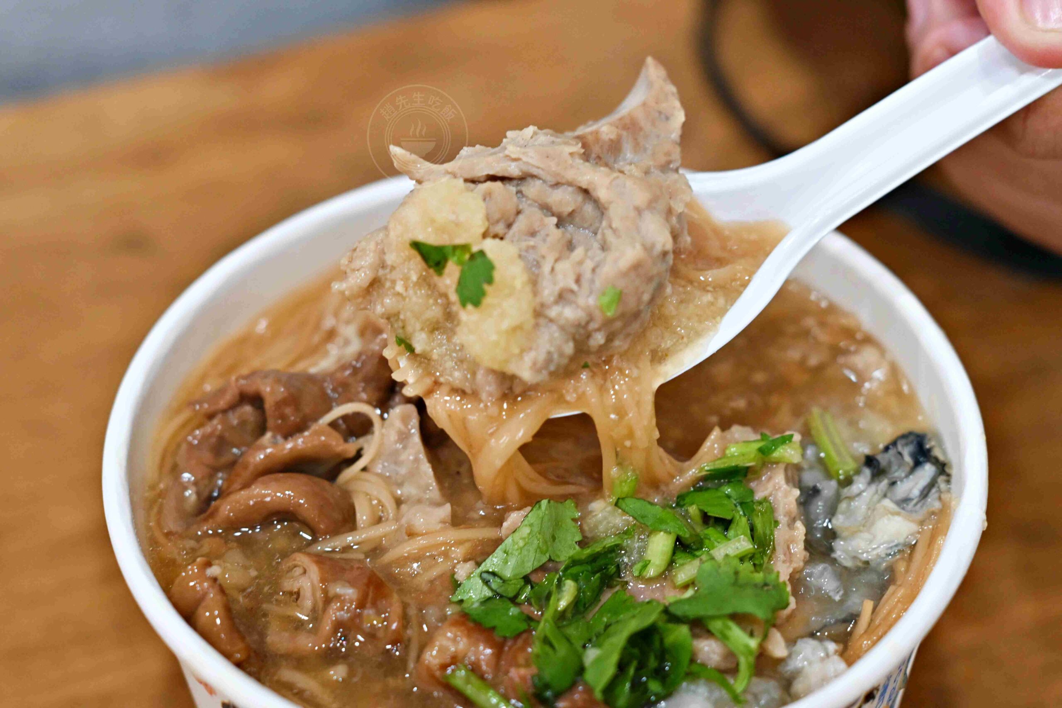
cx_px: 531
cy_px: 354
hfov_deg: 27.0
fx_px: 2212
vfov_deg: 18.2
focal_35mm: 75
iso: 560
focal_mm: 50
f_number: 3.2
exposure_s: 1/200
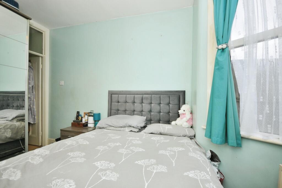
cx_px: 141
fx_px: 117
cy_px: 94
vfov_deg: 77.2
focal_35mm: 15
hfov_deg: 100.4
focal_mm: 10
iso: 200
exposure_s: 1/60
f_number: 5
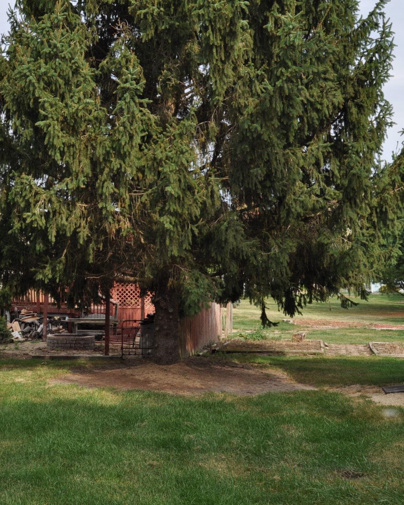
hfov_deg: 31.2
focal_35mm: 47
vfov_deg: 39.5
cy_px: 254
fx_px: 702
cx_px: 78
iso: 200
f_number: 10
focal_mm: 22
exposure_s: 1/200
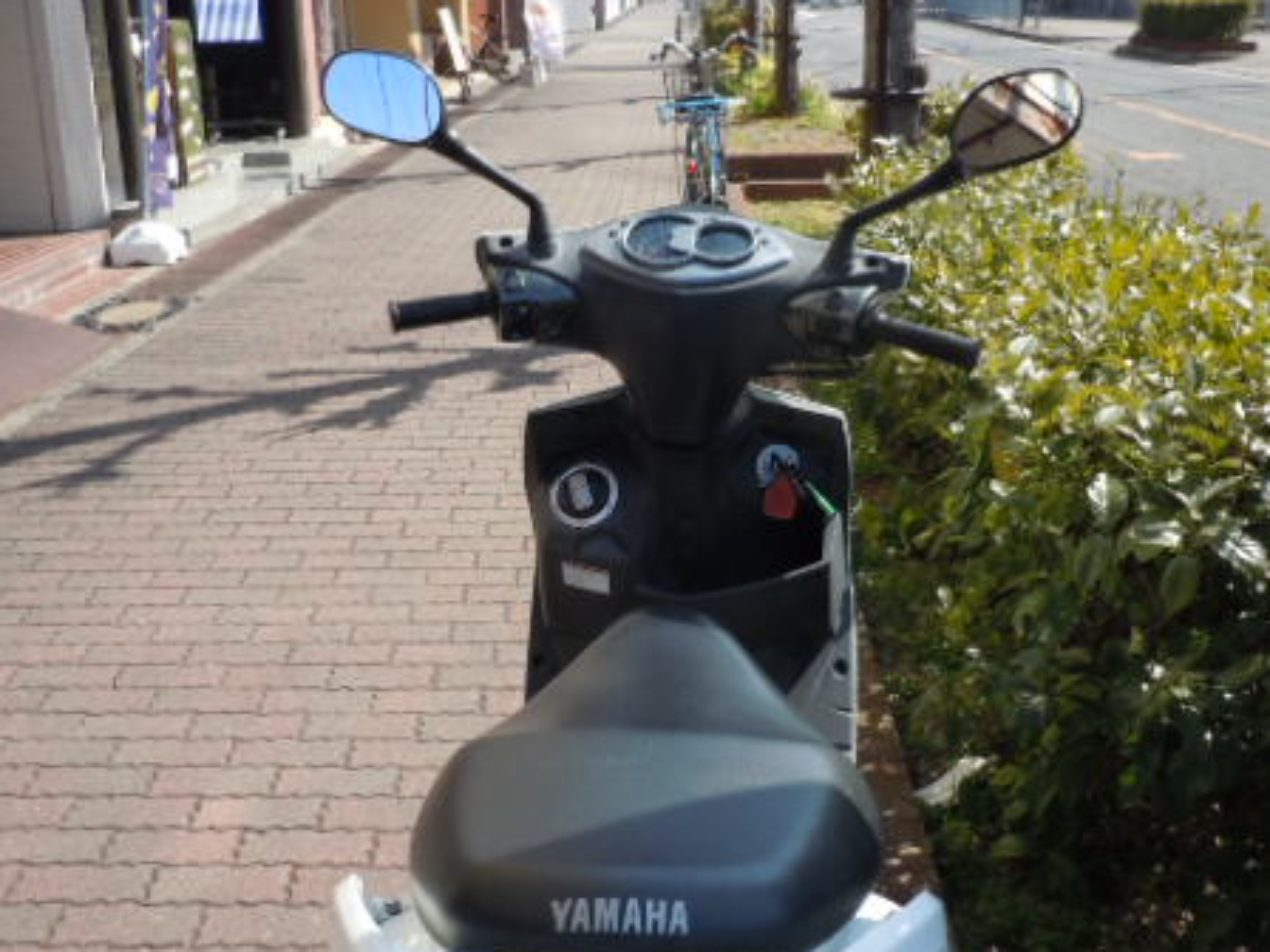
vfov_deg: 36.0
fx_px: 1468
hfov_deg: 46.8
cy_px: 468
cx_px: 629
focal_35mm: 40
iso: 100
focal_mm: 5
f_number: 3.7
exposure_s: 1/400
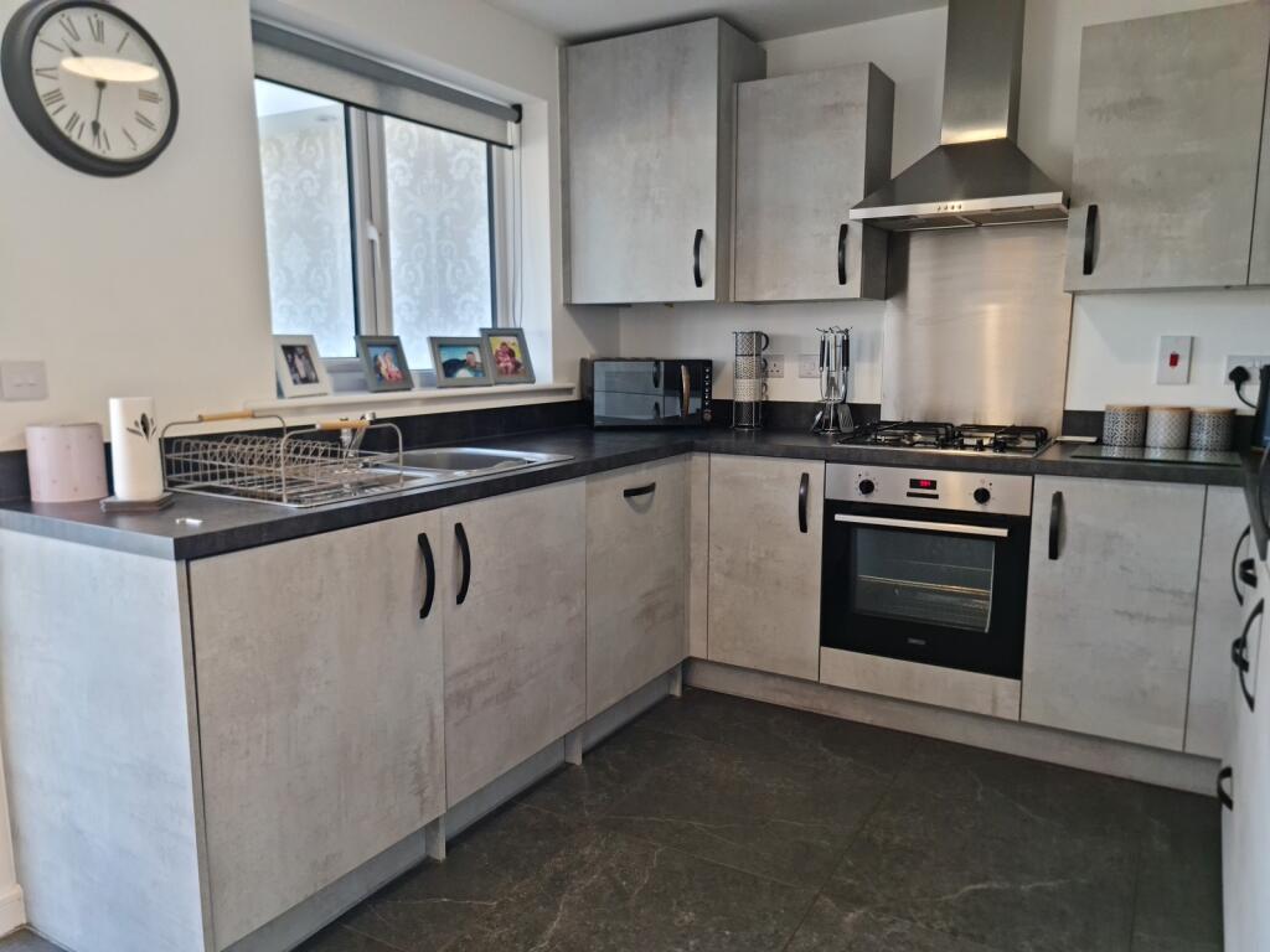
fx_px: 917
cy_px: 476
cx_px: 635
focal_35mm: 25
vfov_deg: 54.9
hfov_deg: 69.4
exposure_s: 1/60
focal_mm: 7
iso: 100
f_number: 1.8
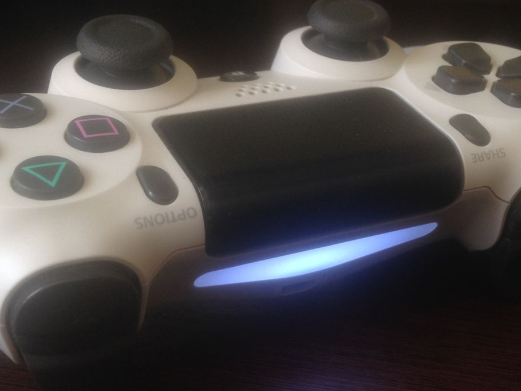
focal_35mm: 58
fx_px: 873
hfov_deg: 33.2
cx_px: 265
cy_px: 221
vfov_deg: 25.2
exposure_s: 1/30
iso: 50
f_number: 2.4
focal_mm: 4.12
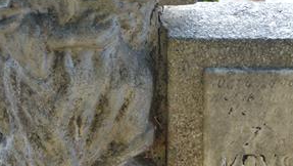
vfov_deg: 6.0
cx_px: 210
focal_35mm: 203
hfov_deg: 10.6
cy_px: 188
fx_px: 1578
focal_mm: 58
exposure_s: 1/125
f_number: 5.6
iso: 280
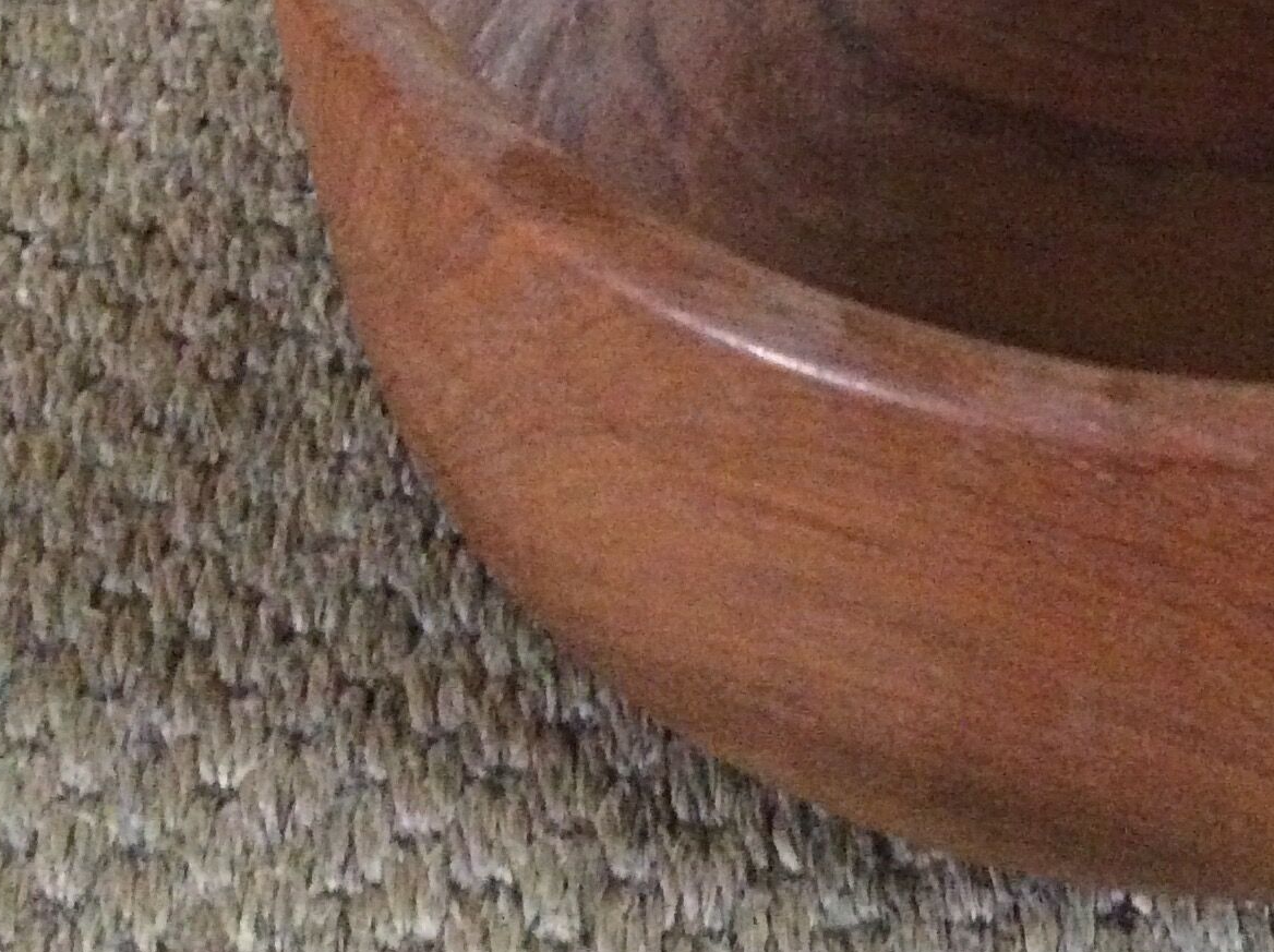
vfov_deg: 20.0
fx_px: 2610
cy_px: -27
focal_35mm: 71
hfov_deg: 26.8
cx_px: 1073
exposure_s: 1/17
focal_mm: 3.3
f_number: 2.4
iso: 640
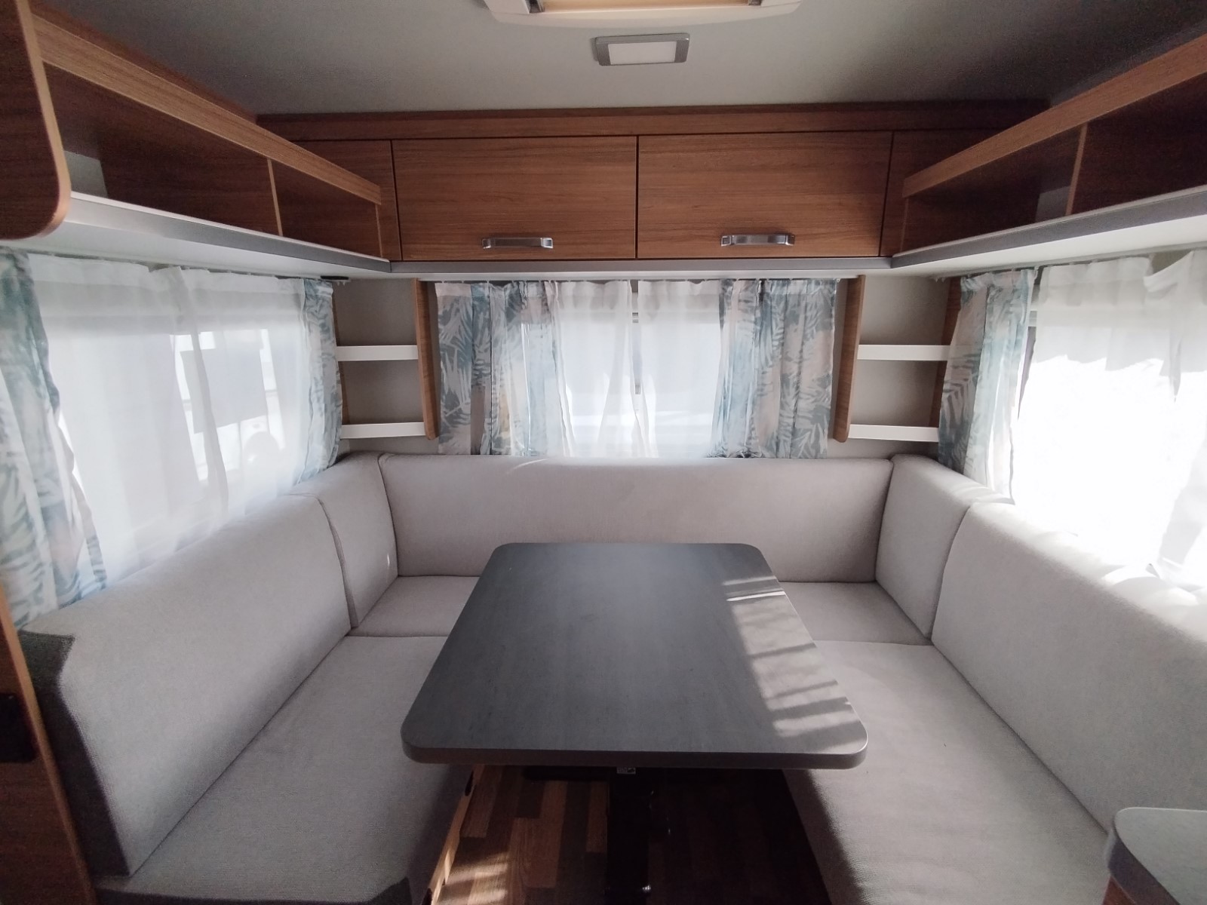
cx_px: 604
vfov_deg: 78.1
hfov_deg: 94.5
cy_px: 452
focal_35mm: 16
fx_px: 558
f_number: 2.2
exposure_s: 1/248
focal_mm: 1.65
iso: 50
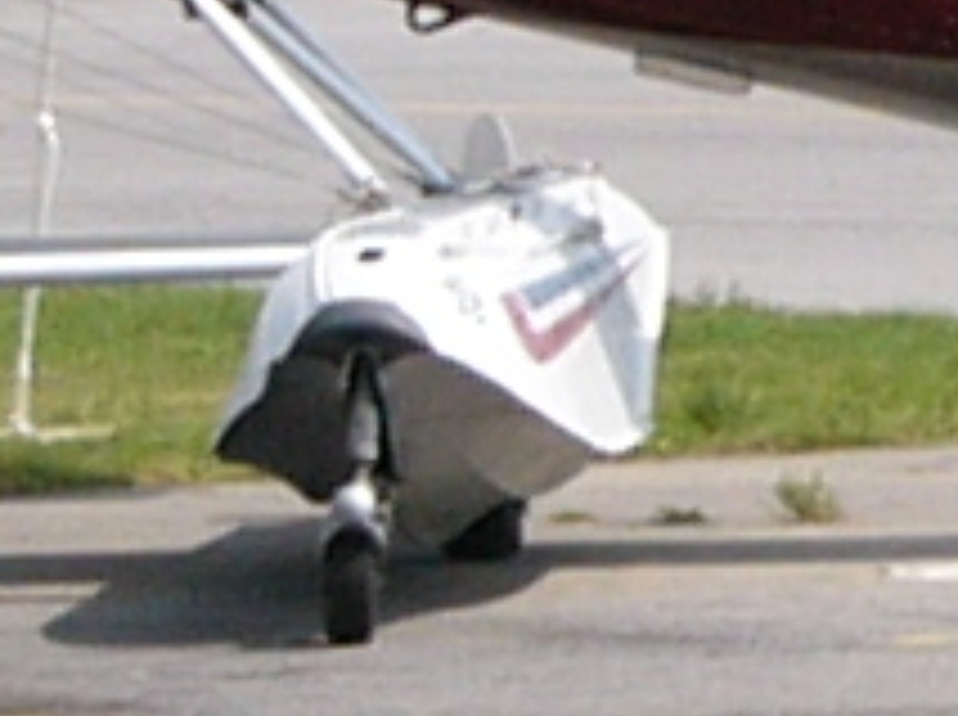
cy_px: 113
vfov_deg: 2.2
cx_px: 2294
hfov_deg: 2.9
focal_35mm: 685
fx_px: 18925
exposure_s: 1/250
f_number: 4
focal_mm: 12
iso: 50
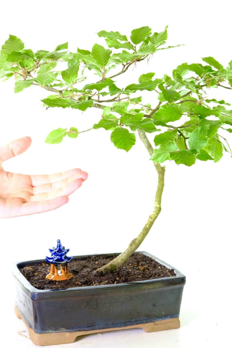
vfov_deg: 31.4
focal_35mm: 64
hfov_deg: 21.3
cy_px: 174
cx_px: 116
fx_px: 618
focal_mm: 42.9
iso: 3200
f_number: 9
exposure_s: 1/30
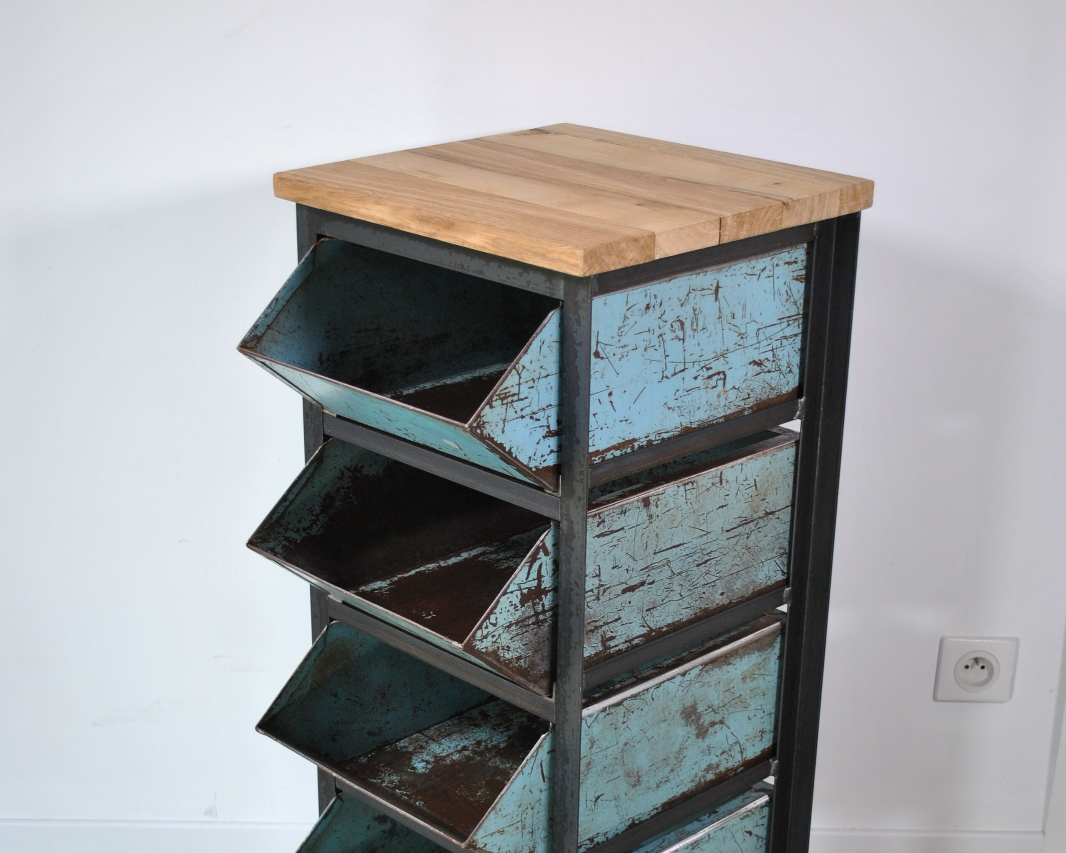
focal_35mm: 60
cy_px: 601
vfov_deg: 25.2
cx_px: 542
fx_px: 1893
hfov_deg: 31.4
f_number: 4.5
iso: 200
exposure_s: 1/60
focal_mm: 28
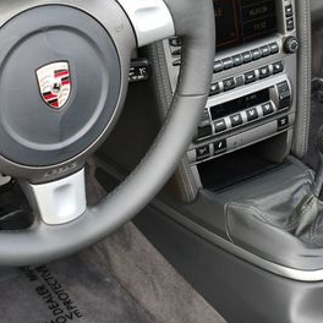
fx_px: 1045
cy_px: 75
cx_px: 155
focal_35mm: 99
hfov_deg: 17.6
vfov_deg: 17.5
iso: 400
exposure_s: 1/250
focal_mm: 24
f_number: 5
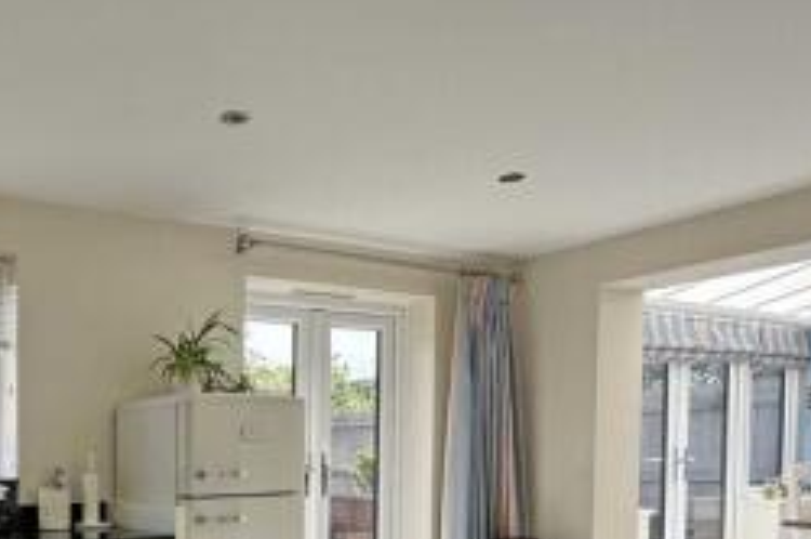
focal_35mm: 34
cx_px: 187
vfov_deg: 32.8
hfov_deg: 52.9
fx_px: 765
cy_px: 625
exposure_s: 1/330
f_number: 2.2
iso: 40
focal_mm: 2.22
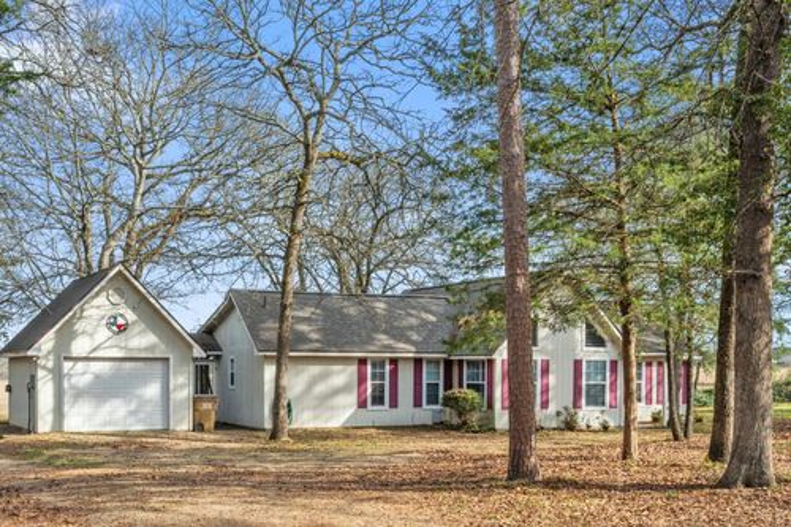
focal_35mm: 40
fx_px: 879
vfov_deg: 33.4
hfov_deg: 48.5
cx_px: 396
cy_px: 264
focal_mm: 40
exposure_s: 1/125
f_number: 16
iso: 400
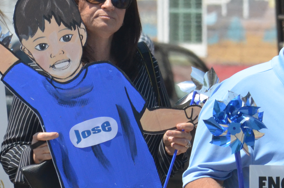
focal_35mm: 1048
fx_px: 8250
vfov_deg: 1.3
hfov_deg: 2.0
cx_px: 190
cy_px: 149
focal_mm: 240
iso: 1250
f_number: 14
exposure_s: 1/1000
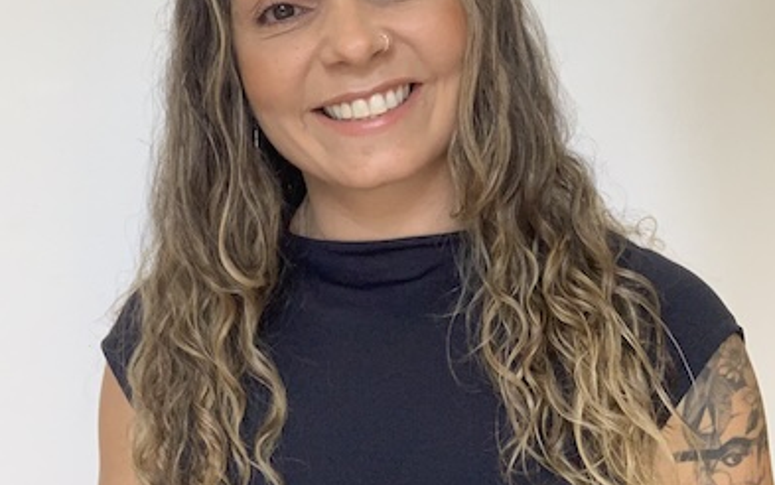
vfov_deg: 27.9
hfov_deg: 43.5
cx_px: 388
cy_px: 176
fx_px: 972
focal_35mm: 46
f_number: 2.2
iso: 200
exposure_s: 1/40
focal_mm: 2.87
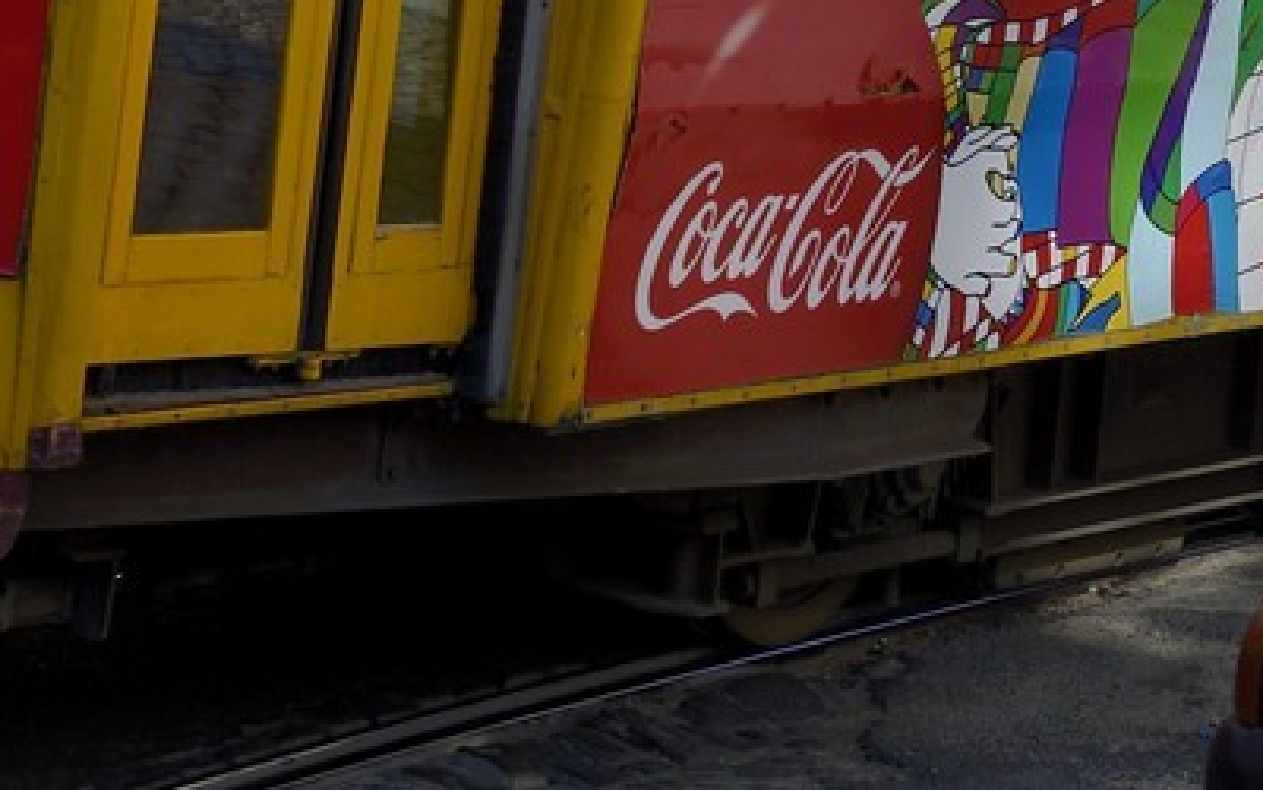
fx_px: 5335
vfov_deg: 7.9
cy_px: -1005
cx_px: 254
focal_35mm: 155
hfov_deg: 13.4
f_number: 11
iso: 200
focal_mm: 38
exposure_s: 1/200
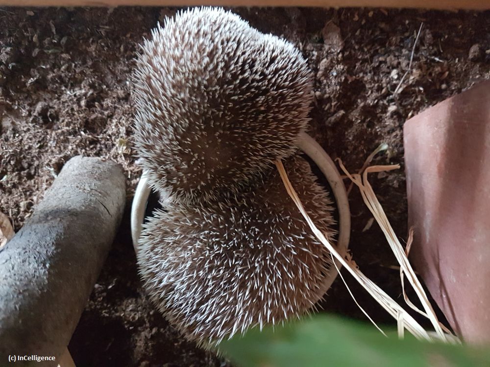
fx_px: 368
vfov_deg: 53.1
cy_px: 184
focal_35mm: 26
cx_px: 245
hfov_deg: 67.3
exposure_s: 1/10
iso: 640
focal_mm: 4.2
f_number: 1.7
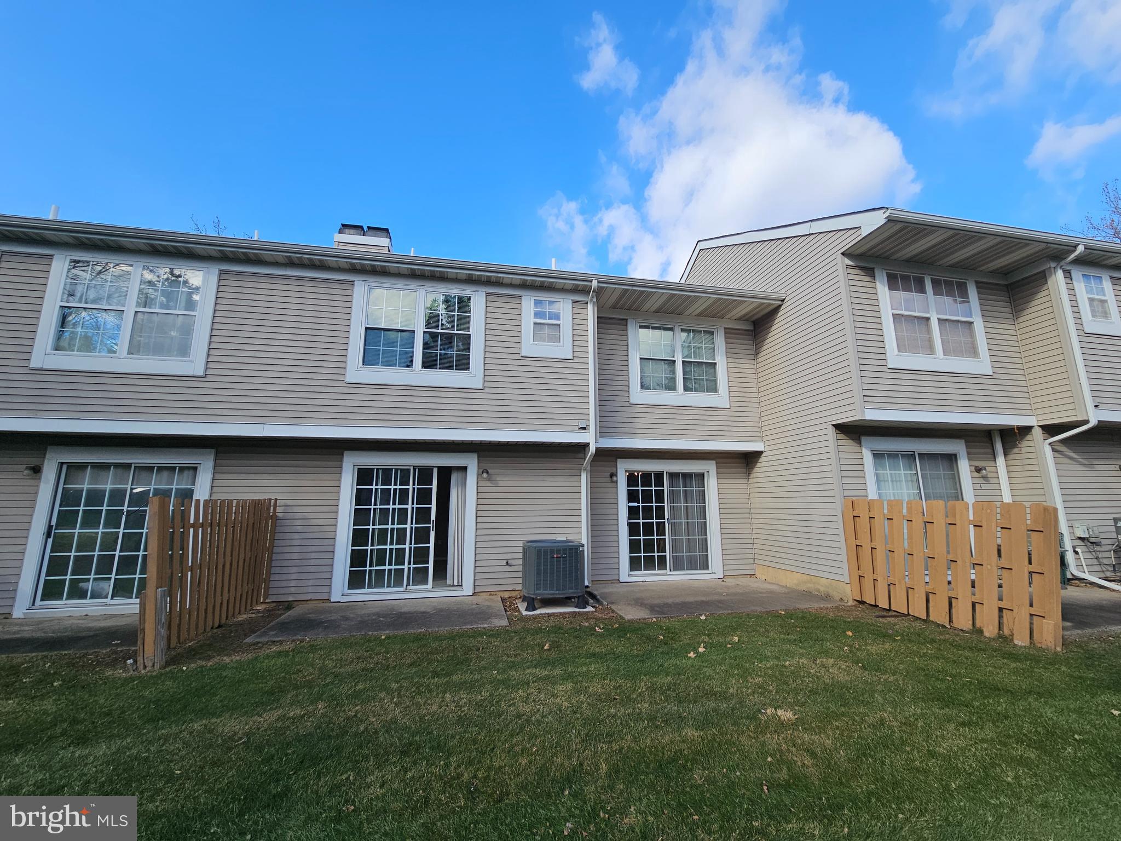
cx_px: 560
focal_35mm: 13
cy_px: 420
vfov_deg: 89.9
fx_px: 421
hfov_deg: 106.2
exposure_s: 1/1047
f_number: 2.2
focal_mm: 2.2
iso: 50
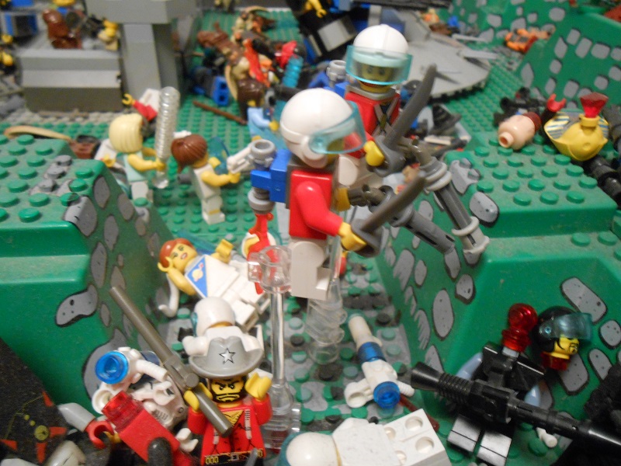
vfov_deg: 46.8
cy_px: 233
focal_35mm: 30
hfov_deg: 60.0
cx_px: 310
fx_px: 538
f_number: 3.8
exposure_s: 1/1.6
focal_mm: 5.3
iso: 400
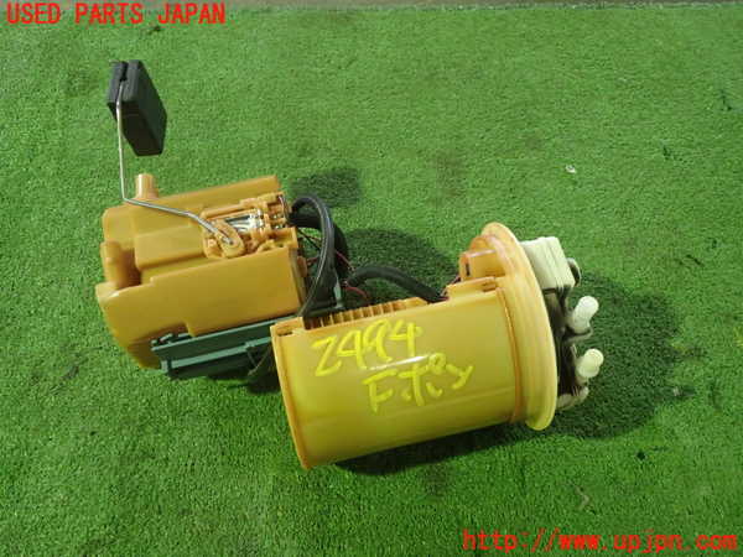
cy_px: 278
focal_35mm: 30
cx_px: 372
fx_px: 644
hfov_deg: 60.0
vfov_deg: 46.8
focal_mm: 5.4
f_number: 2.3
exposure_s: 1/30
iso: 640
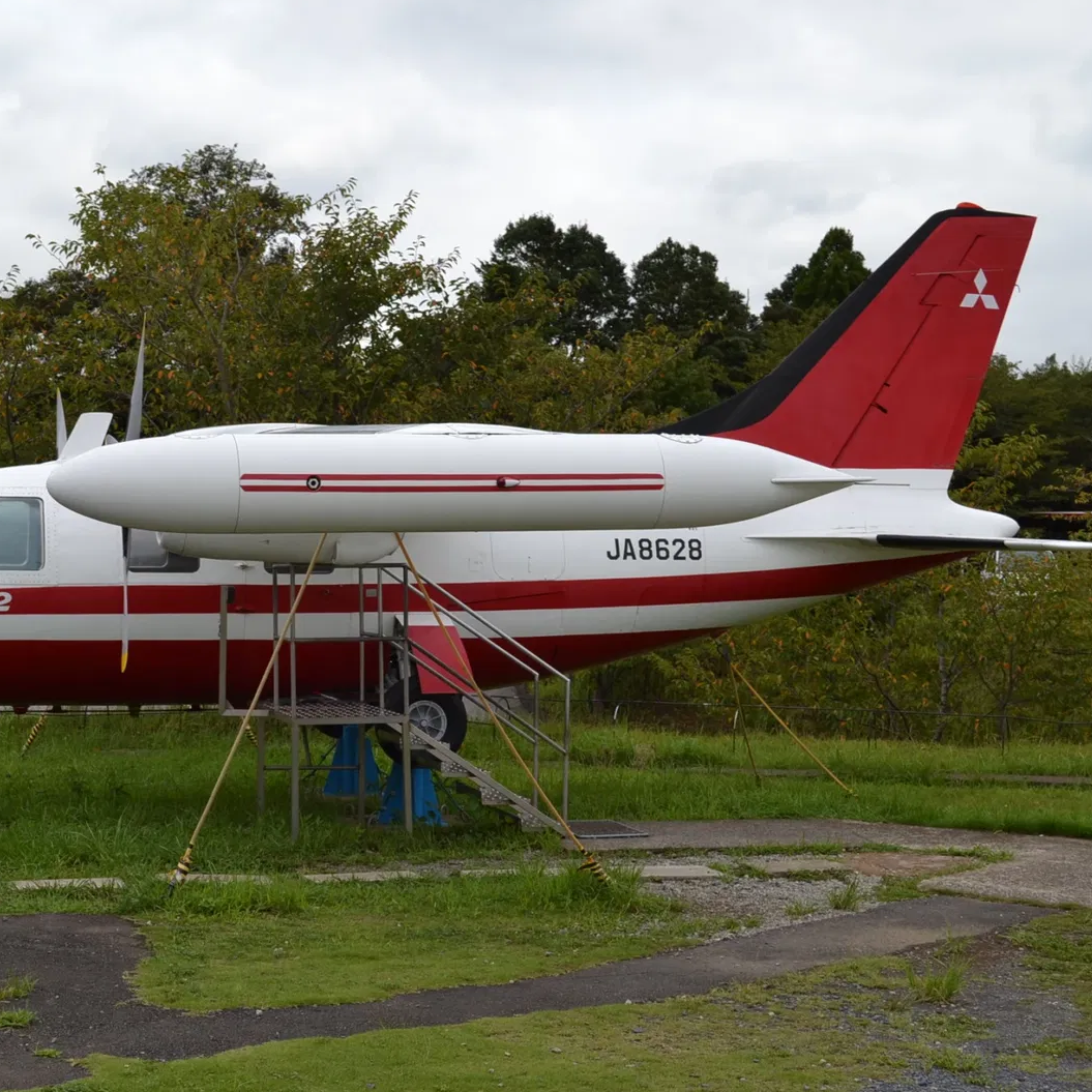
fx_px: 2070
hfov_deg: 29.4
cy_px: 542
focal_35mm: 58
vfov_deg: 29.6
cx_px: 391
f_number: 7.1
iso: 100
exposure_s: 1/200
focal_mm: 30
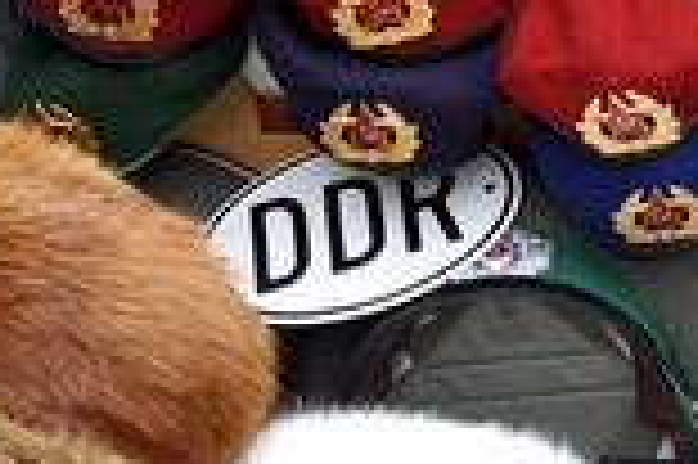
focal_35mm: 122
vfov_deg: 11.0
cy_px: -90
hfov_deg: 16.6
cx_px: 594
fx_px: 2363
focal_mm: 45
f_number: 5.6
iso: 400
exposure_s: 1/250
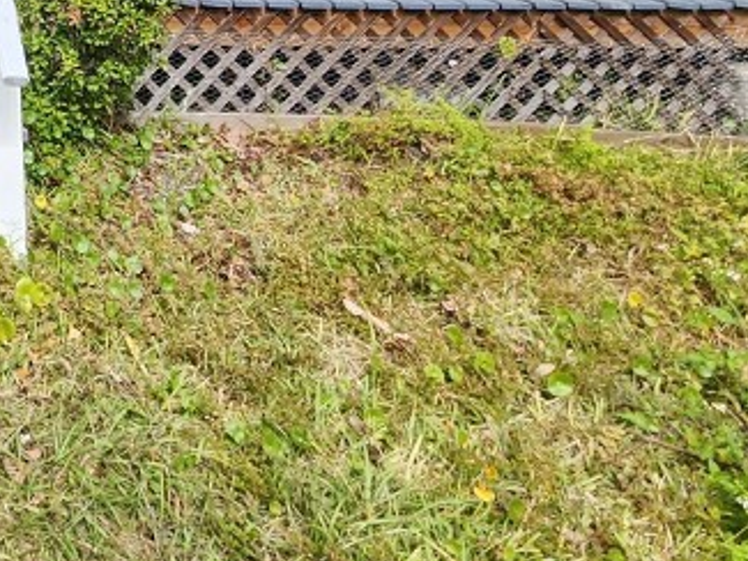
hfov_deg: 35.8
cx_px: -150
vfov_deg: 25.8
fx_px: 886
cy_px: -287
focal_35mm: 41
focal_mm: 2.2
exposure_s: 1/467
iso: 50
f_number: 2.2
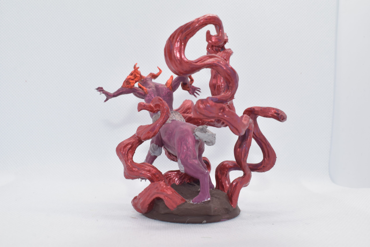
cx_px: 185
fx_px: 370
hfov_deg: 53.1
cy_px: 124
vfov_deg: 36.9
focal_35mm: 36
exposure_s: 1/125
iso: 800
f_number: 11
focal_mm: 24
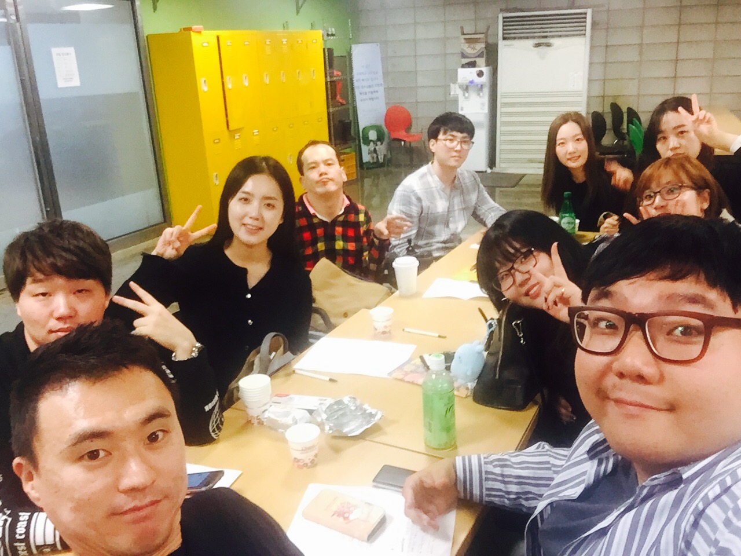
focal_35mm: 31
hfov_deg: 58.4
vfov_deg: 45.4
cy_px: 278
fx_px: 664
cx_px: 370
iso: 200
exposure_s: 1/30
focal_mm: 2.65
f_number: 2.2
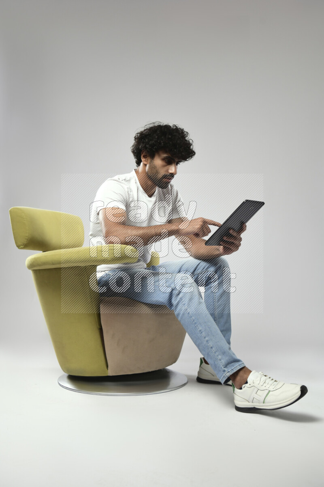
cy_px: 244
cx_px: 162
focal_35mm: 40
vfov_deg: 48.5
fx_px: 540
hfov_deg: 33.4
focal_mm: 40
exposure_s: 1/125
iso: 400
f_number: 5.6
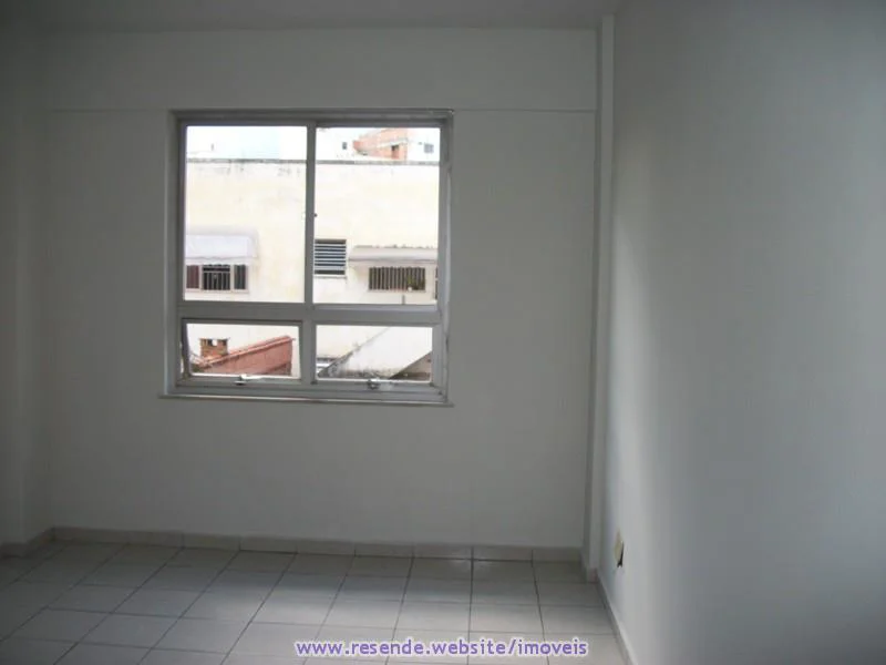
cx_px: 443
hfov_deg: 56.8
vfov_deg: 44.2
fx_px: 819
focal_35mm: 32
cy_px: 332
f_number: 2.9
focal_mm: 5.7
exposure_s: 1/125
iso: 80
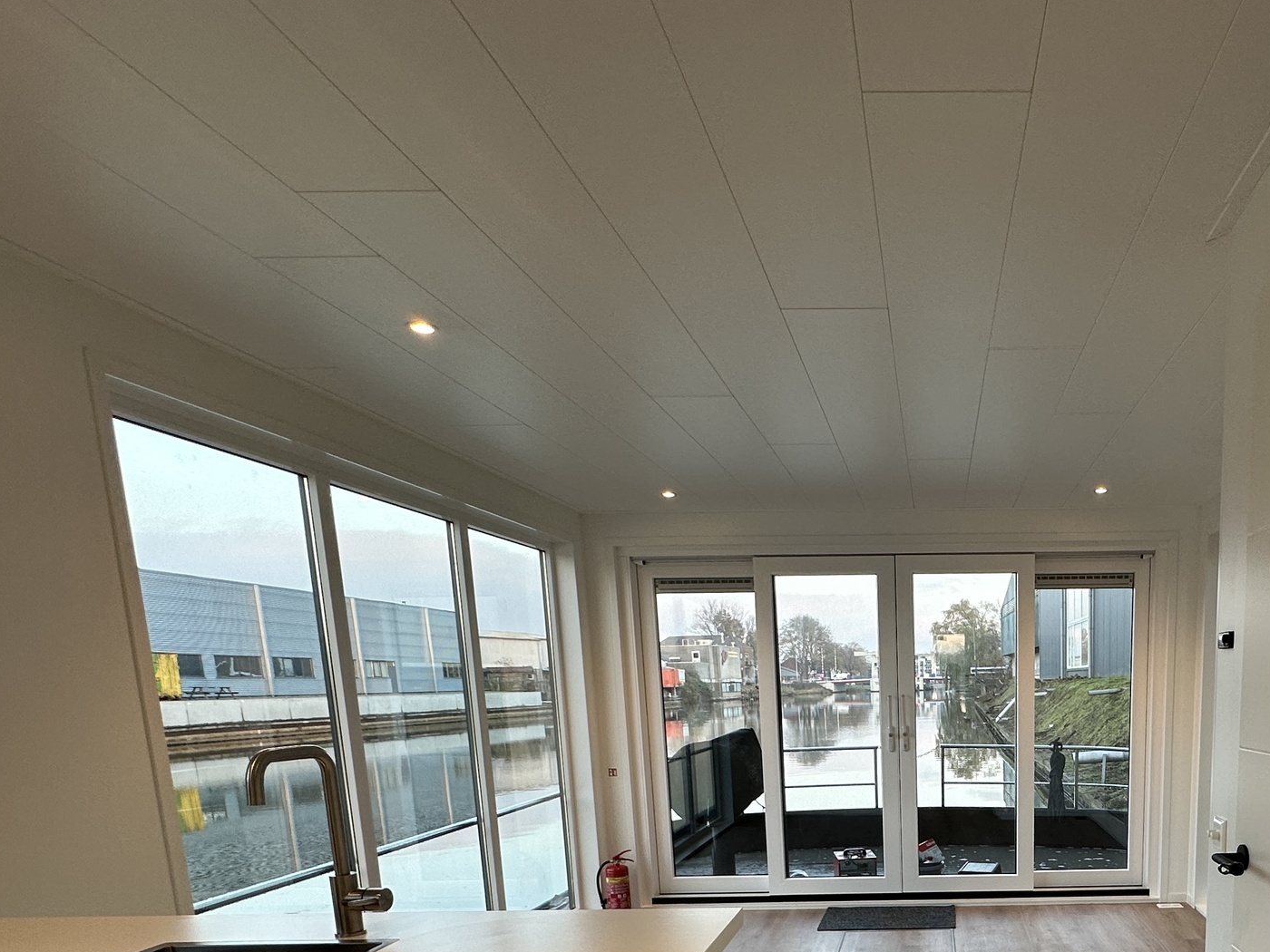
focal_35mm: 25
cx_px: 951
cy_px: 836
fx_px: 917
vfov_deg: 49.6
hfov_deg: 65.2
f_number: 2.2
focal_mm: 2.22
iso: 64
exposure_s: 1/100
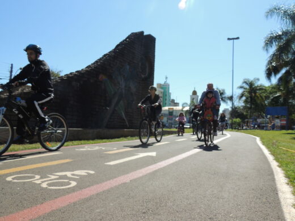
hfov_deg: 63.4
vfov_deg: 49.7
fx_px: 239
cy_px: 110
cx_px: 148
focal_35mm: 28
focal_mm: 4.9
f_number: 3.1
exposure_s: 1/1250
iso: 100
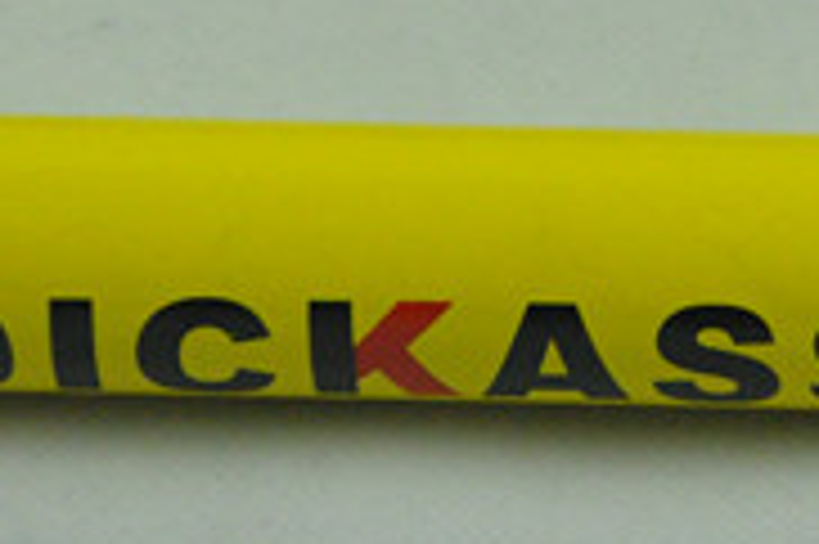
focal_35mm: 461
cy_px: -189
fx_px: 10478
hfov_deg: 4.5
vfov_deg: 3.0
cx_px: 783
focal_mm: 80
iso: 3200
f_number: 5.3
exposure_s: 1/800
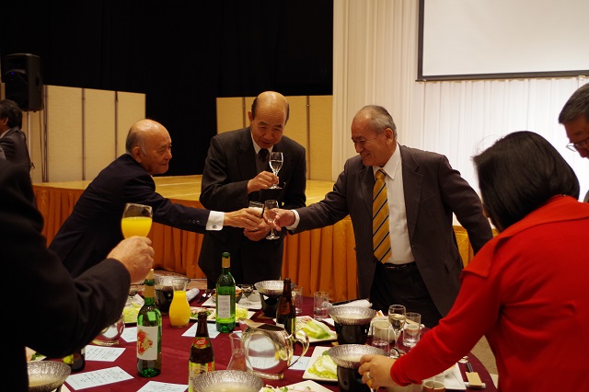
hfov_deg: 49.6
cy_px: 196
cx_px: 294
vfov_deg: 34.2
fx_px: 638
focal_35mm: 39
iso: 800
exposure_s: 1/60
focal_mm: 26.25
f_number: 4
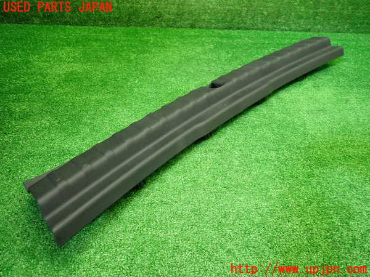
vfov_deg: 54.9
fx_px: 267
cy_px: 138
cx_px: 185
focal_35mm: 25
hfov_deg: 69.4
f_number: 2
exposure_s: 1/40
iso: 200
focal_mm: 4.5
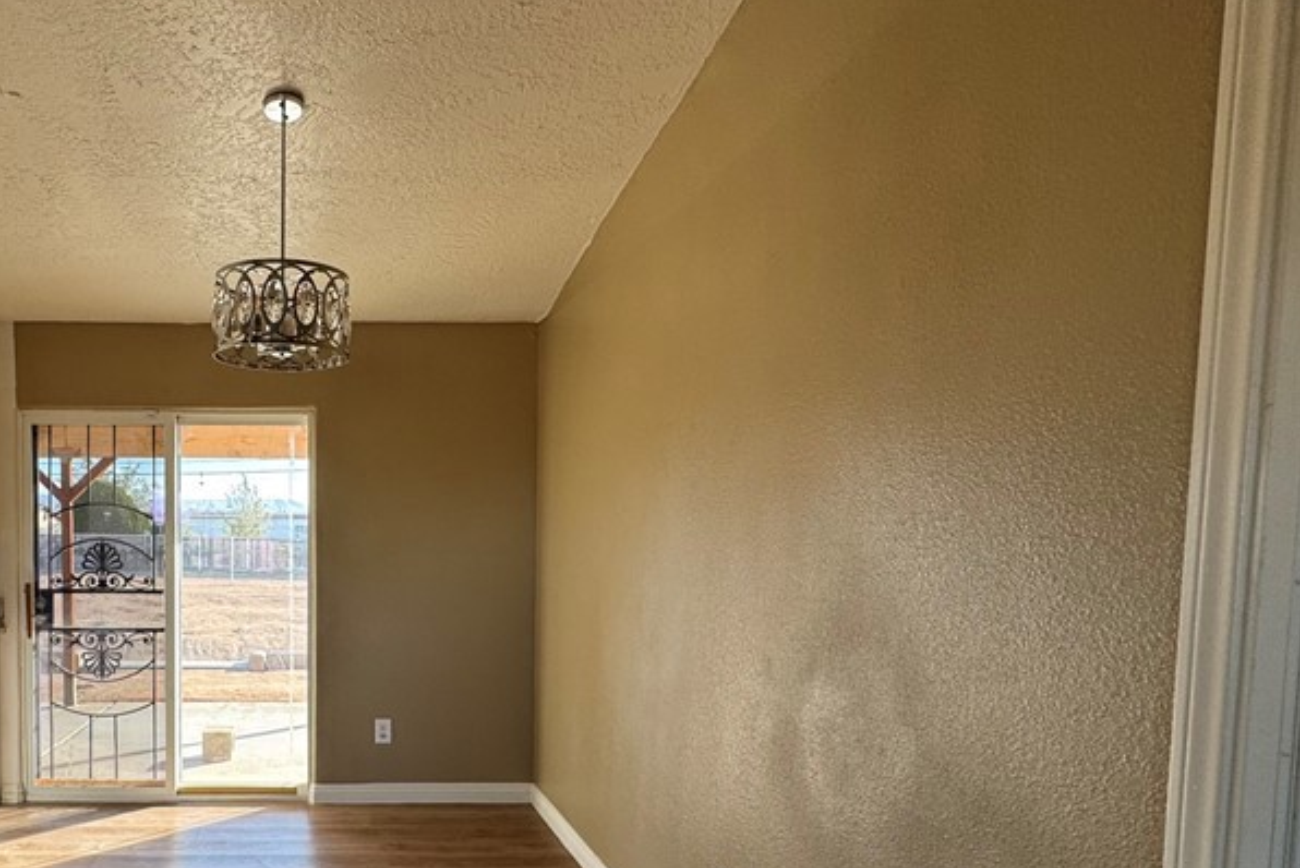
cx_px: 332
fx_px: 903
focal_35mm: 25
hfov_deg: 67.2
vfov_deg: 50.6
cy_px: 565
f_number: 2.2
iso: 80
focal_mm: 2.22
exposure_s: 1/120
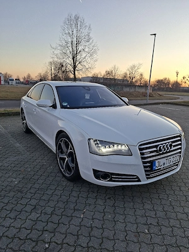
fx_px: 167
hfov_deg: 58.9
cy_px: 126
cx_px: 94
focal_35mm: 23
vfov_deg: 73.9
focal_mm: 5.54
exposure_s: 1/270
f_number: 1.8
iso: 50
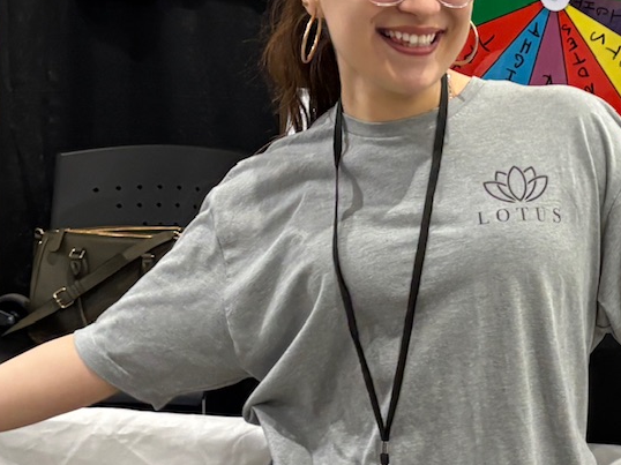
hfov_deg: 19.5
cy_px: 366
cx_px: 540
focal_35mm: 99
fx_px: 1775
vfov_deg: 14.8
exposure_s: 1/60
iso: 250
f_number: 1.6
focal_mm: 5.96
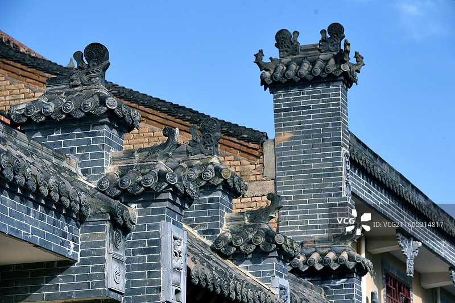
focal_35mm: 135
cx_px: 228
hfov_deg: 15.2
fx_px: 1707
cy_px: 152
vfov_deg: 10.2
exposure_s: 1/400
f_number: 9
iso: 100
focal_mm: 135
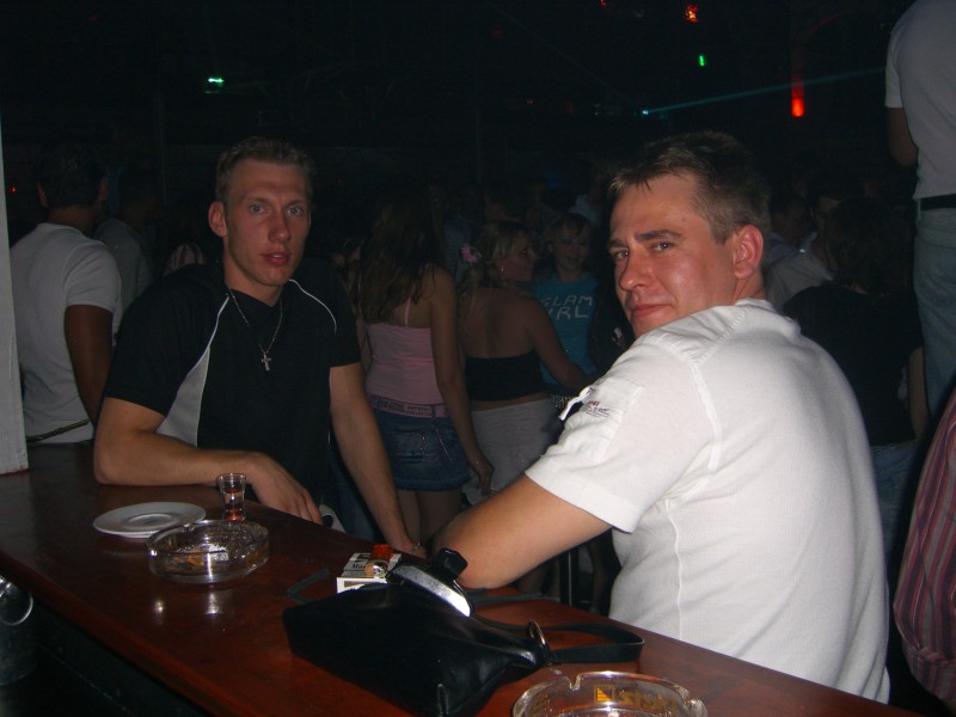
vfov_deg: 37.7
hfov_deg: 49.0
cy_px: 358
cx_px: 478
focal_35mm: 38
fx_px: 1049
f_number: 2.8
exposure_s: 1/60
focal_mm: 7.9
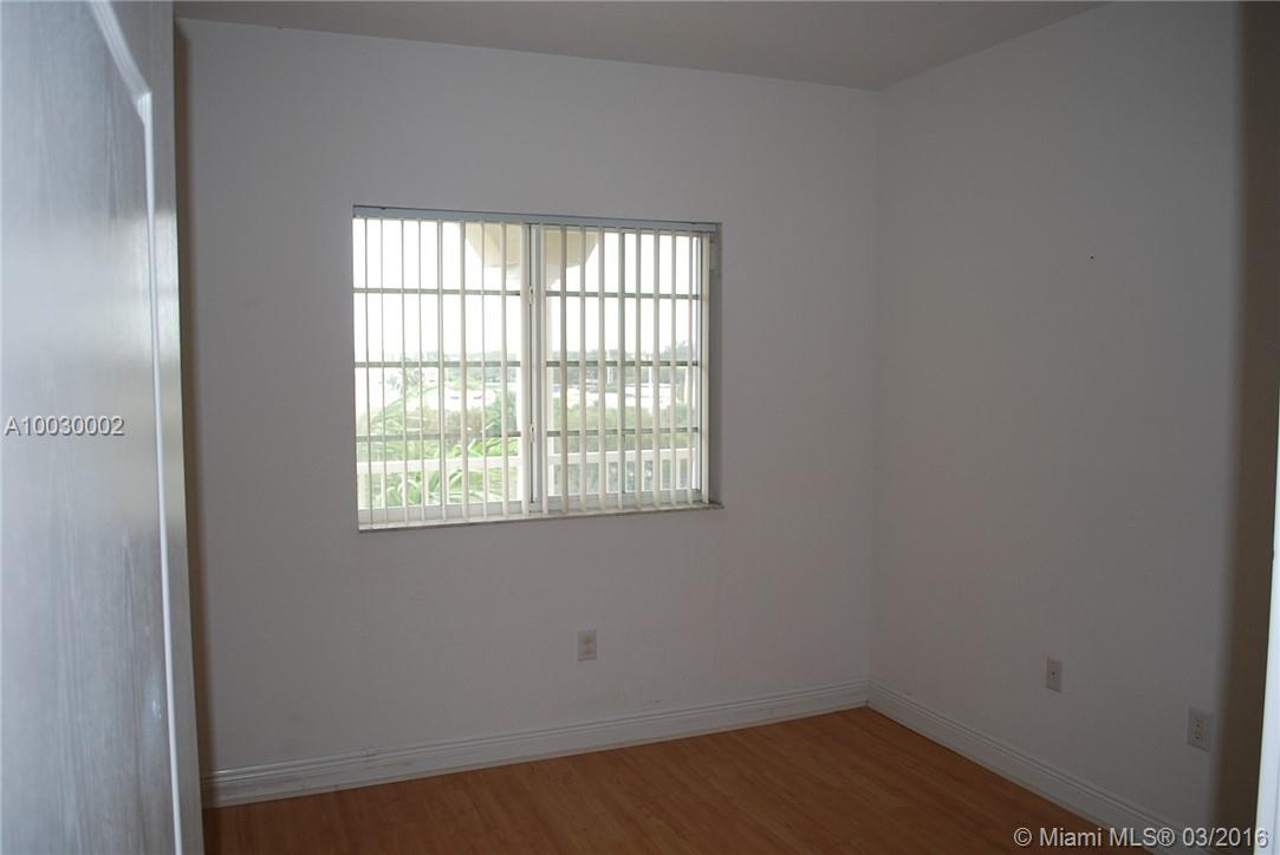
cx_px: 640
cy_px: 428
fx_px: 961
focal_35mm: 27
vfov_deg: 48.0
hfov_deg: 67.3
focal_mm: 18
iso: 180
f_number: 3.5
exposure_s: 1/125
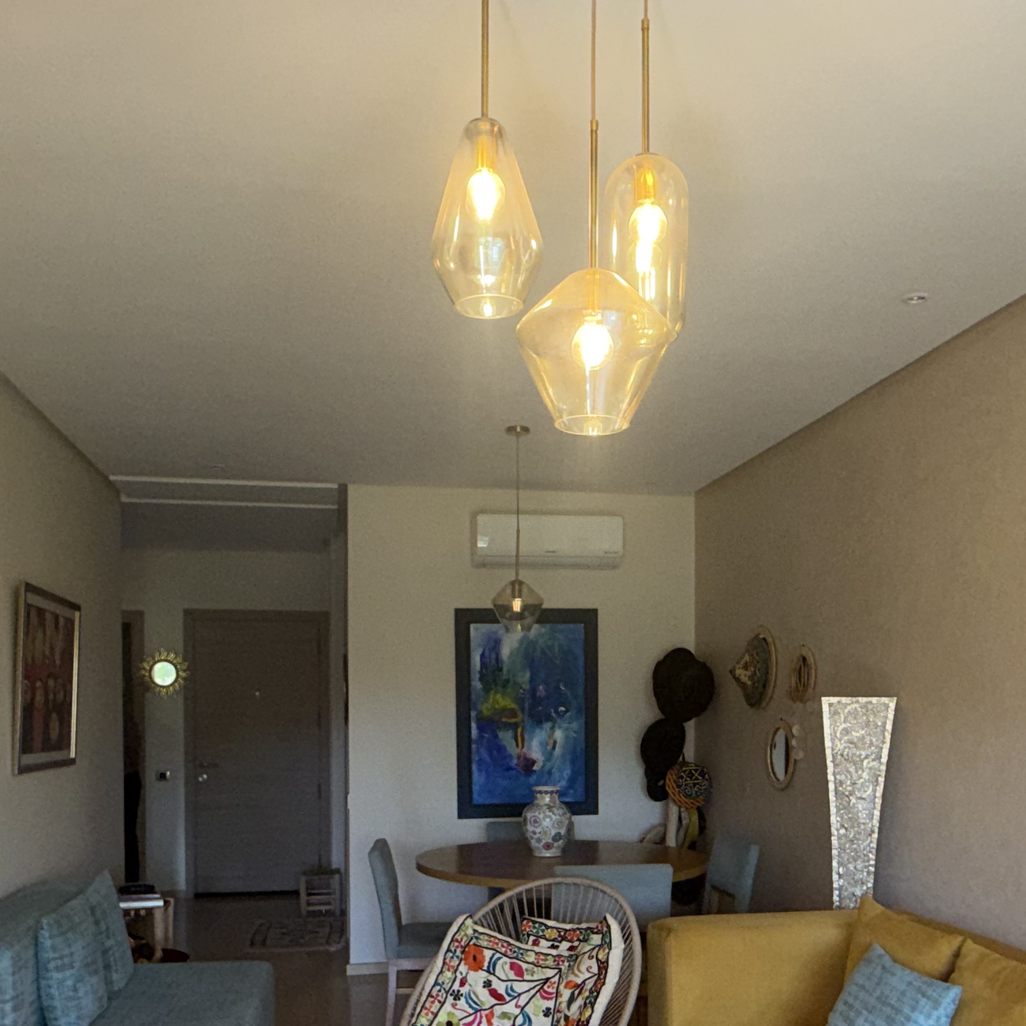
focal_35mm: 33
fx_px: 1107
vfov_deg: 48.4
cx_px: 558
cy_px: 732
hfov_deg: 49.7
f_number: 2.2
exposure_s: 1/100
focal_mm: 2.22
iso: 64
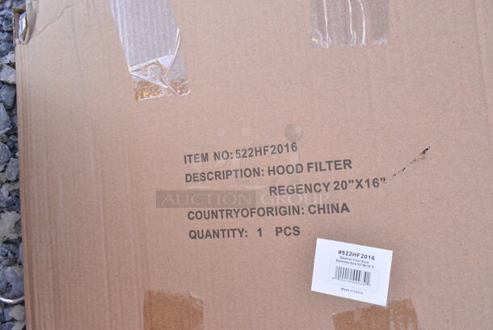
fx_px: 411
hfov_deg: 61.9
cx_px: 246
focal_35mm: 30
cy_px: 165
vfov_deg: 43.7
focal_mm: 20
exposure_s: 1/640
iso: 6400
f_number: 13
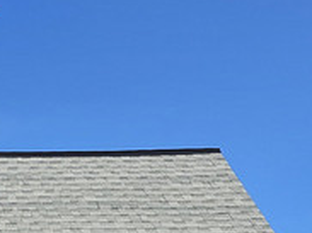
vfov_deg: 15.5
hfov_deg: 20.5
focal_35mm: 86
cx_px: -112
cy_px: 372
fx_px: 775
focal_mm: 6.3
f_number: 1.7
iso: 16
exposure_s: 1/1332
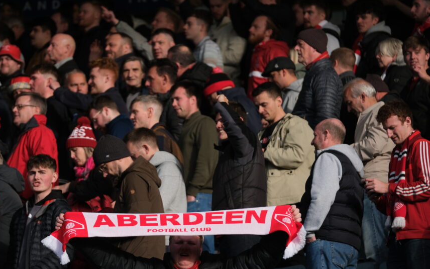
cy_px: 147
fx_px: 3000
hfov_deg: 8.2
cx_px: 180
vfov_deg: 5.1
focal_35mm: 256
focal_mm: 140
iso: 400
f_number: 2.8
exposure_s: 1/2500
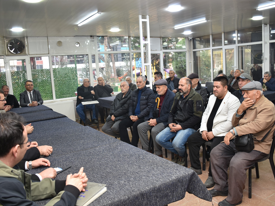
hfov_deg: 59.9
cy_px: 102
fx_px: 238
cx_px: 147
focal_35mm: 30
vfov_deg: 46.8
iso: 280
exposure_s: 1/60
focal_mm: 18
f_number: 4
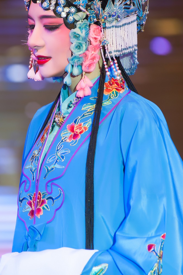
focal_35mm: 271
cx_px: 64
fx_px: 2065
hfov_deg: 5.1
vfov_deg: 7.6
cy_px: 118
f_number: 4.5
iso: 1000
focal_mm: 200
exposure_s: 1/500
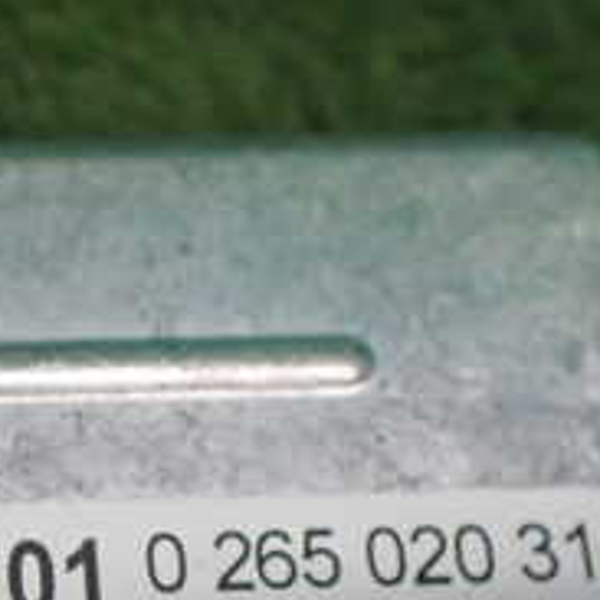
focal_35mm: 87
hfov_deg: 19.2
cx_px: -36
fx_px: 1706
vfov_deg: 19.0
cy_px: 685
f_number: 2.3
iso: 400
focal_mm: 5.4
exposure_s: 1/125
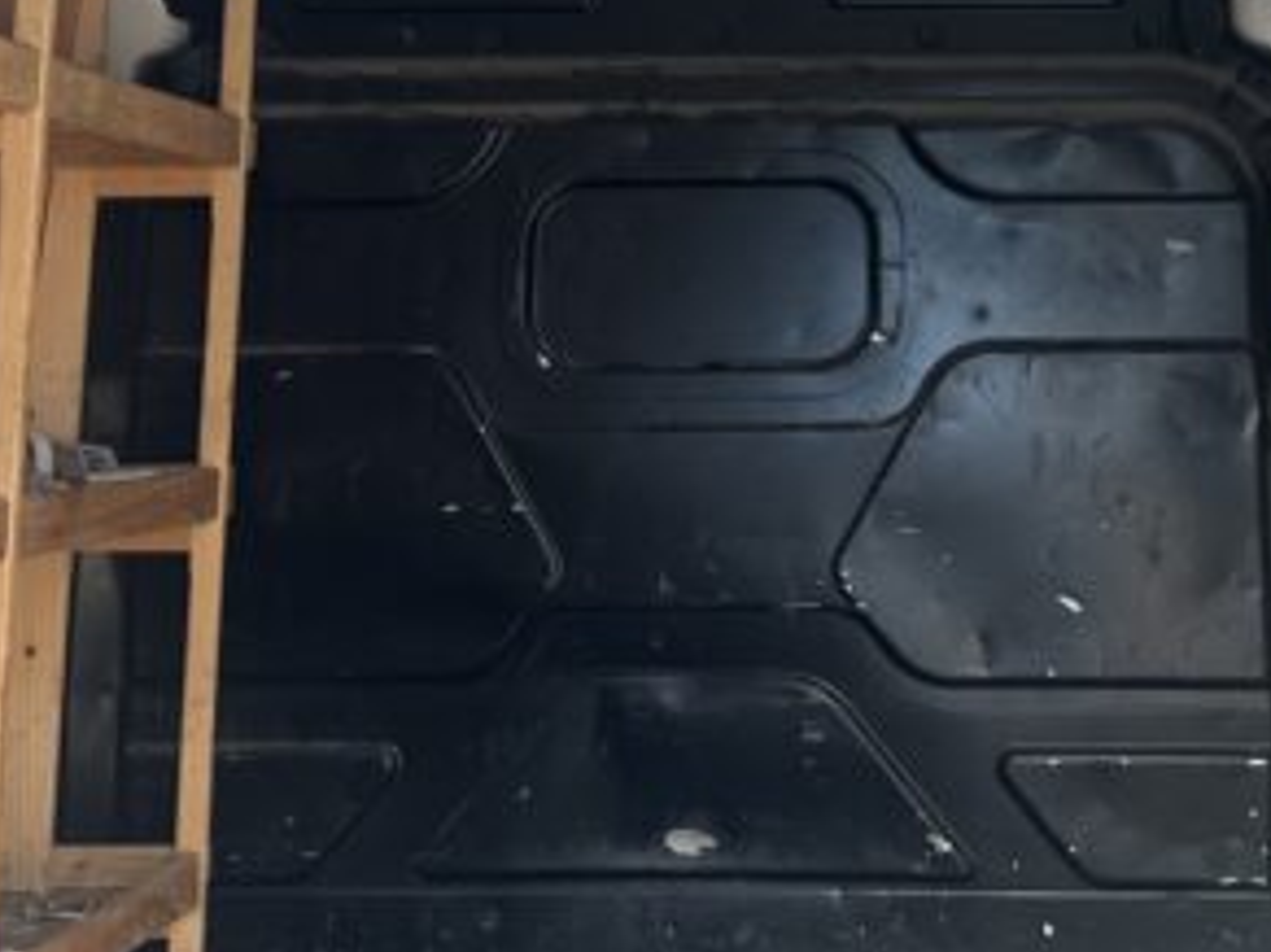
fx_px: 2422
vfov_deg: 21.2
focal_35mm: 66
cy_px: -74
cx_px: 922
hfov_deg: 29.0
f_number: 1.78
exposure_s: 1/341
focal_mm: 6.86
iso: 80
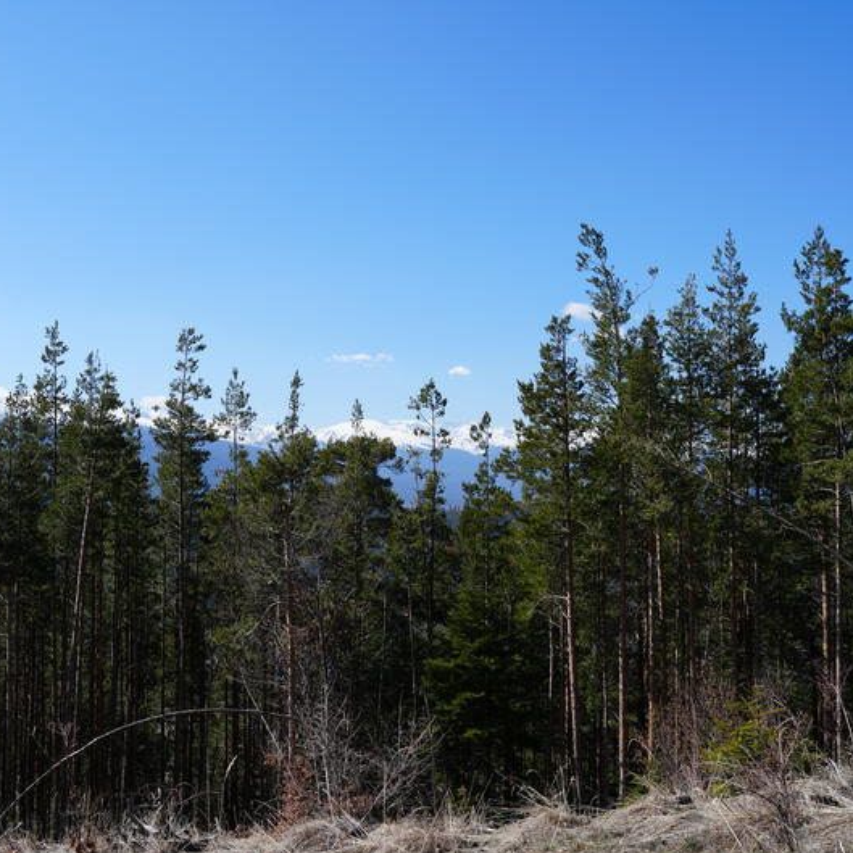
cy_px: 428
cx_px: 292
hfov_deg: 37.2
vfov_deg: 37.6
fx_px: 1255
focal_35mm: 45
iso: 100
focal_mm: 35
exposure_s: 1/160
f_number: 10
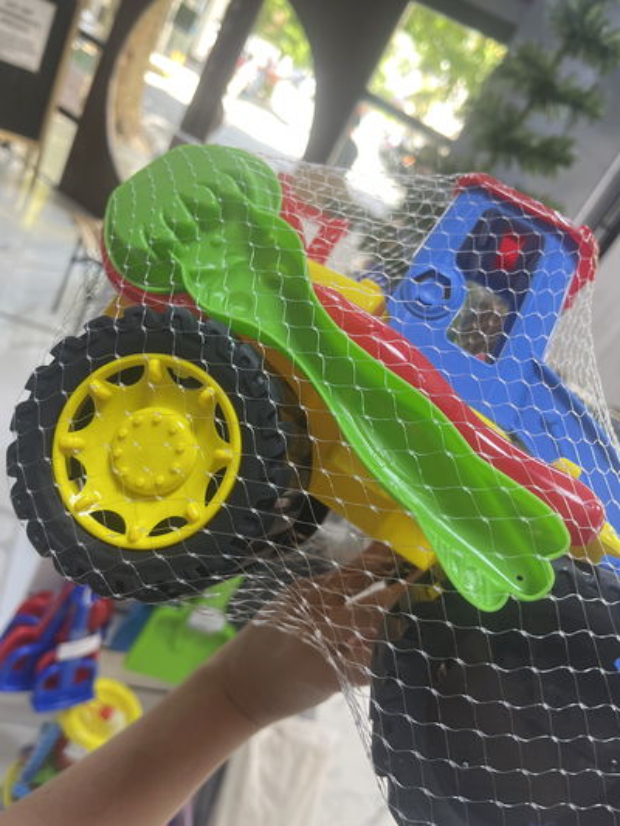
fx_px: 621
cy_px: 413
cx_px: 310
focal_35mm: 26
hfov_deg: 53.1
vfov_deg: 67.3
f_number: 1.6
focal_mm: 5.1
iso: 125
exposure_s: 1/121
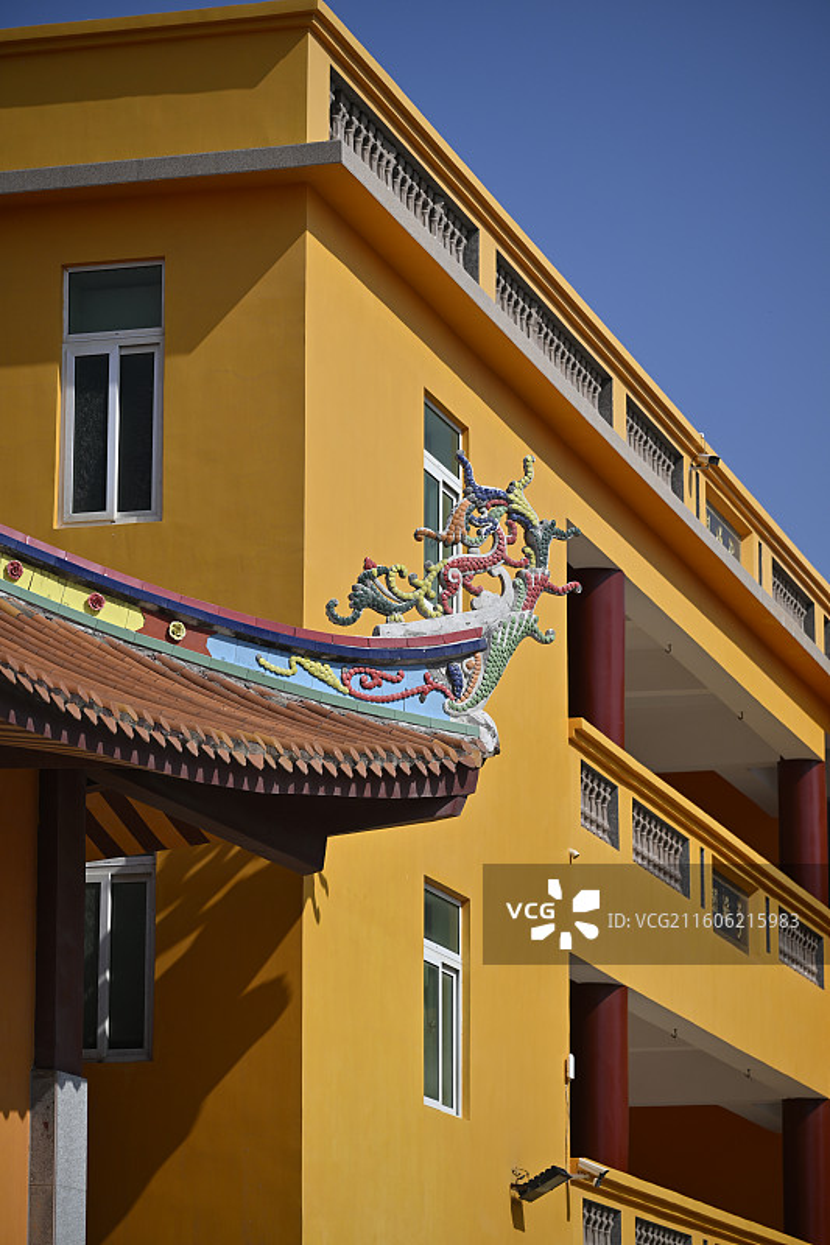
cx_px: 415
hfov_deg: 11.4
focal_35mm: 120
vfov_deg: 17.1
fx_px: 4151
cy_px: 622
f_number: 4
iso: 100
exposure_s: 1/3200
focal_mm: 120
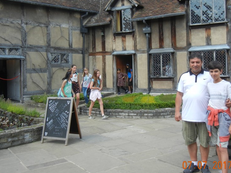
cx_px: 120
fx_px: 280
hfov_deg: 44.8
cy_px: 69
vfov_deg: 34.3
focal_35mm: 42
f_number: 3.5
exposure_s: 1/550
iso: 160
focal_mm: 5.4
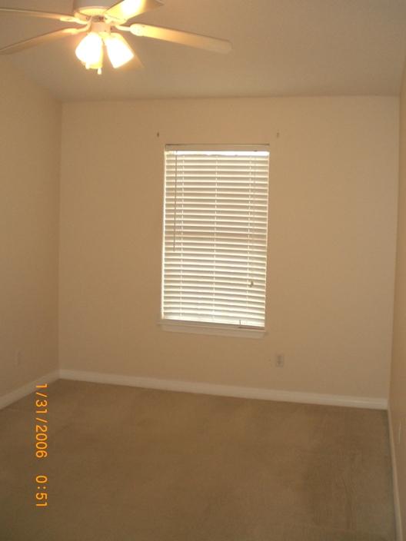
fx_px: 594
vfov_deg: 49.0
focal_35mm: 38
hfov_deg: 37.7
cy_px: 270
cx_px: 203
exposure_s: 1/60
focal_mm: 6.3
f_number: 3.1
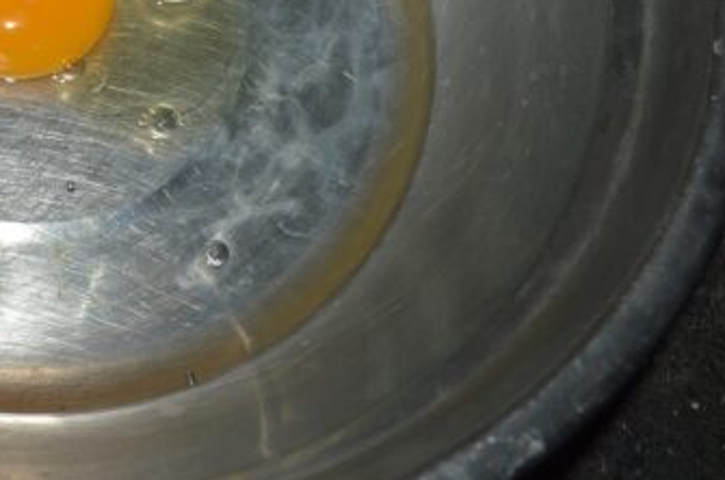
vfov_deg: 19.1
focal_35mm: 69
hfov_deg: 28.0
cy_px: 5
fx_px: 1387
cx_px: 43
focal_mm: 22
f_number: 8
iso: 100
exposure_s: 1/60
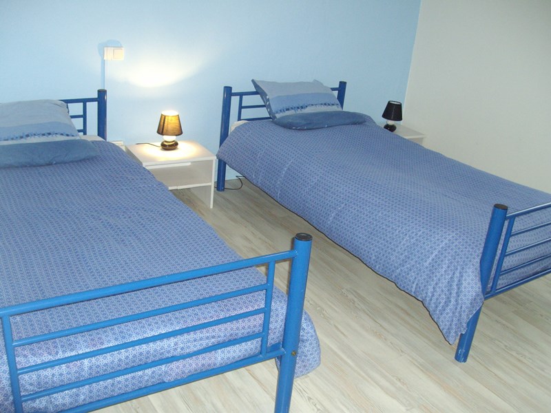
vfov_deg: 39.7
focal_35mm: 36
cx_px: 276
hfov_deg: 51.4
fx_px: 573
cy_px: 206
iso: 220
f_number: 2.7
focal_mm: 6
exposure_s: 1/50
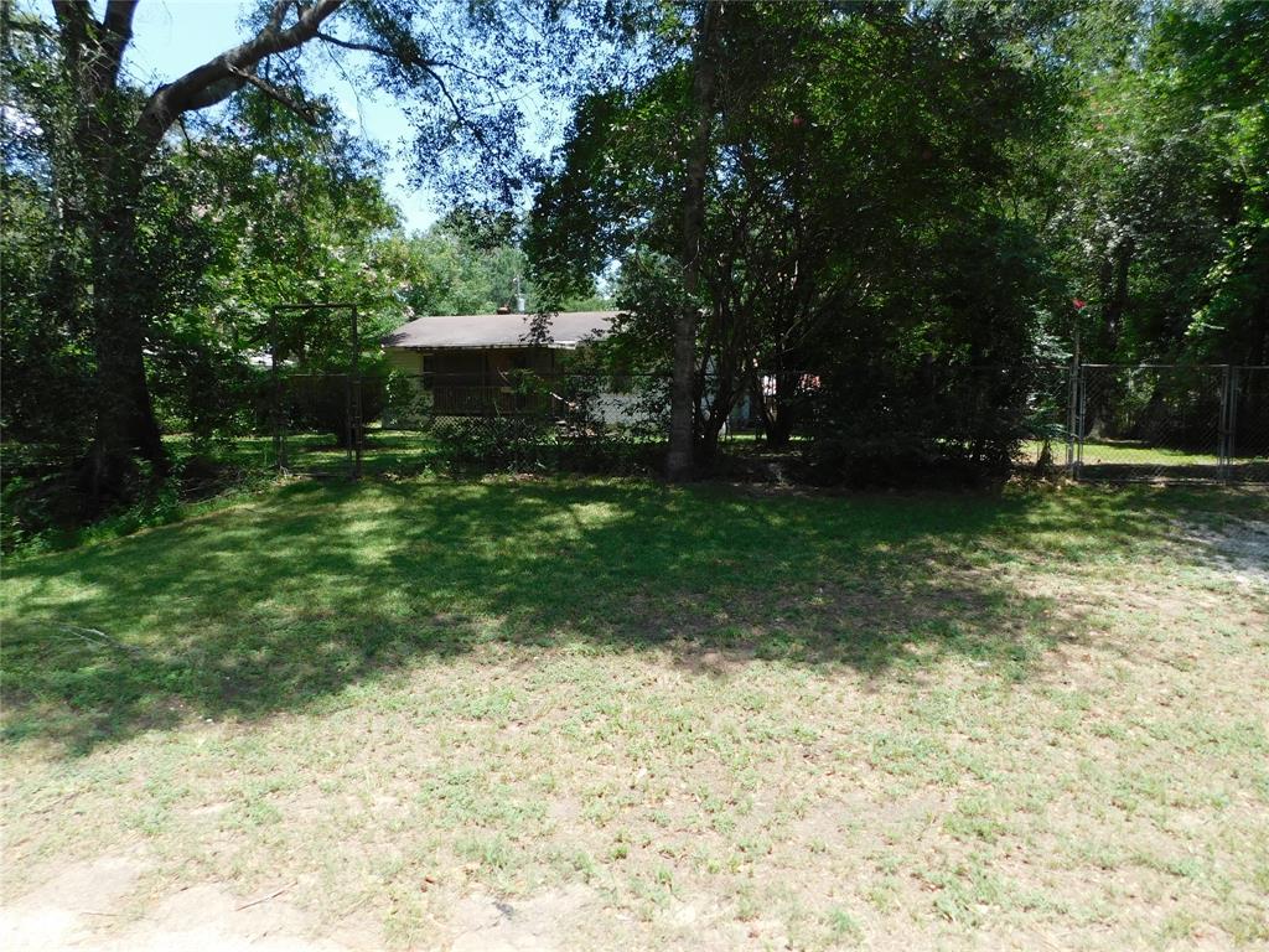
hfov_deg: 73.9
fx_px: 843
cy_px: 476
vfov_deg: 58.9
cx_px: 634
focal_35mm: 23
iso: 125
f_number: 3
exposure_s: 1/500
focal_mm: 4
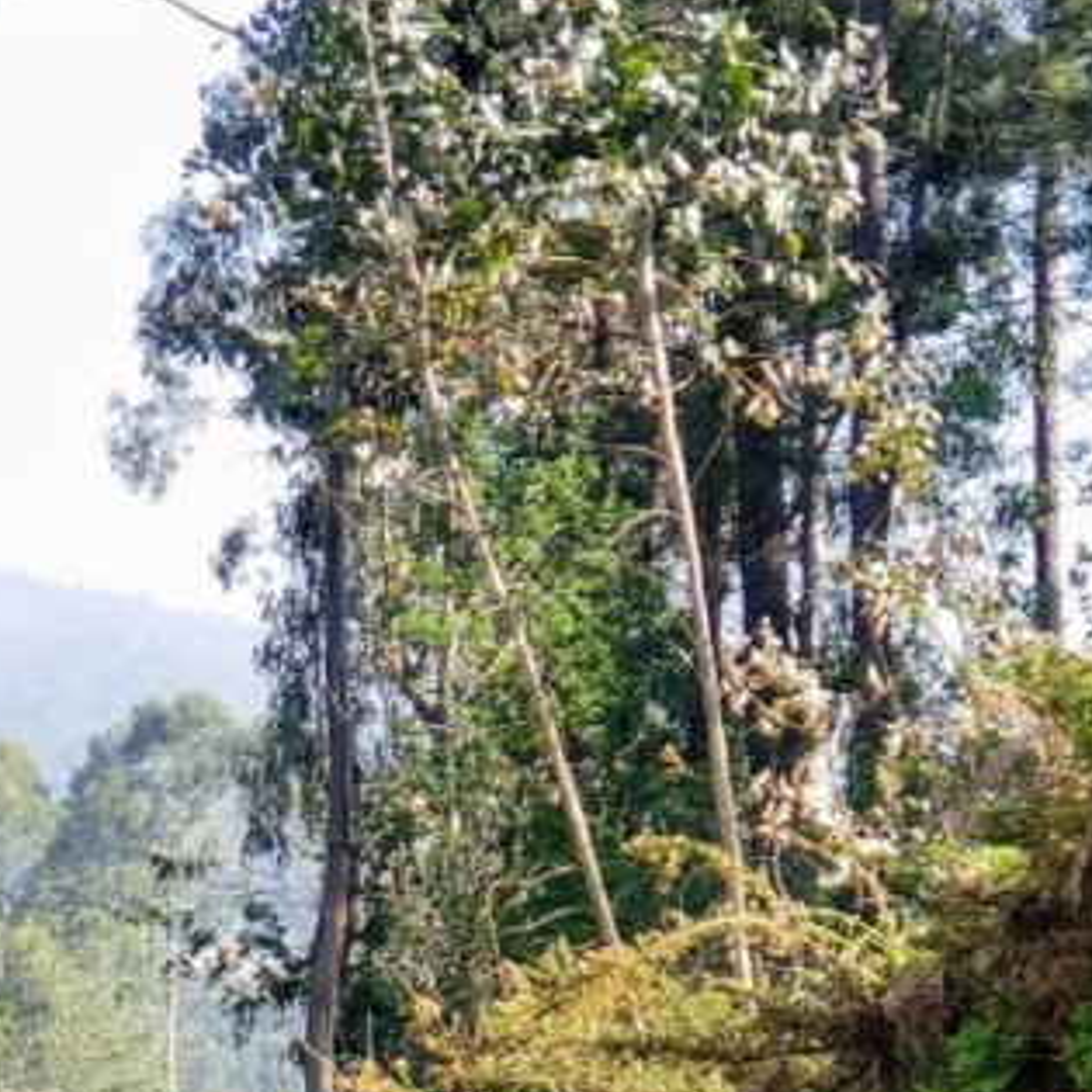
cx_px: 166
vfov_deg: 8.2
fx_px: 7495
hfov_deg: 8.3
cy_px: 1629
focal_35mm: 210
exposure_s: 1/182
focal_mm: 6
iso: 25
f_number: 2.4
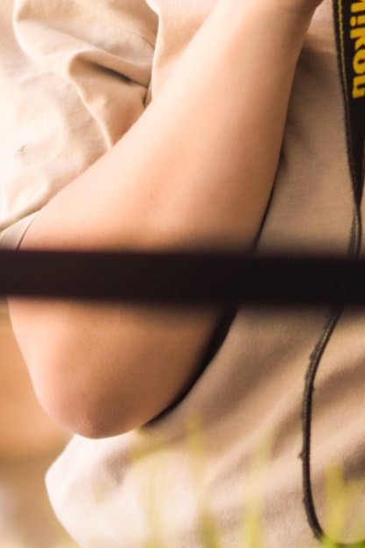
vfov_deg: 11.8
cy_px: -28
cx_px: 212
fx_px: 2627
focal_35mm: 173
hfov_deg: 7.9
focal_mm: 35
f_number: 1.8
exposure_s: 1/125
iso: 200
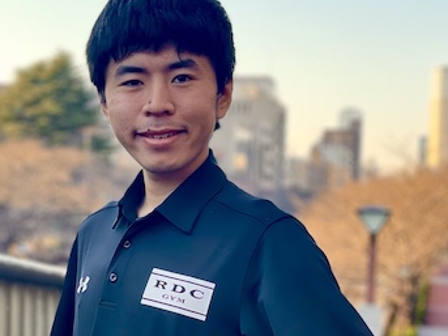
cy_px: 256
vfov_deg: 15.2
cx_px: 161
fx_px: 1255
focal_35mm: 97
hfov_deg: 20.2
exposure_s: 1/122
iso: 25
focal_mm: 6
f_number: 2
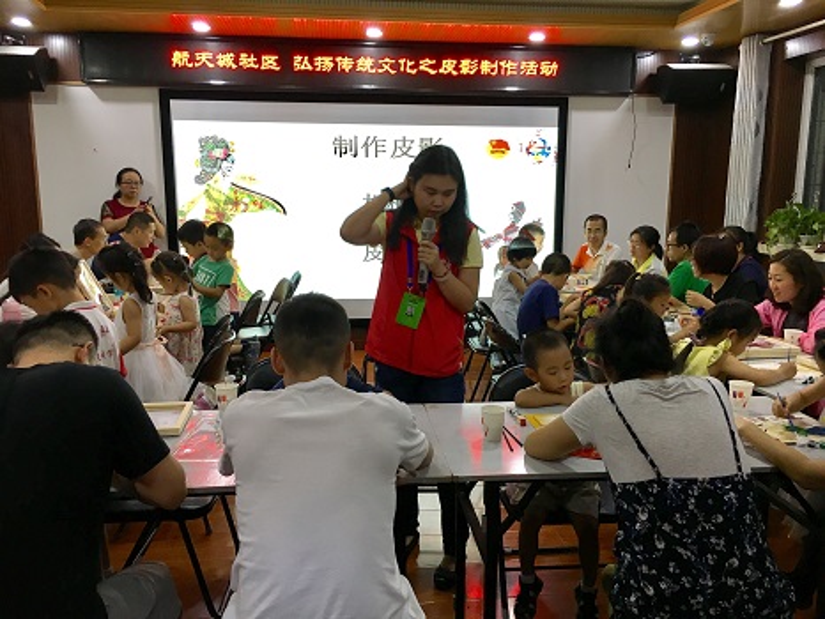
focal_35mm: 29
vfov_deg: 48.3
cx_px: 412
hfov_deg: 61.6
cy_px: 310
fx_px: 692
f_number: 2.2
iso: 80
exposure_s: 1/33
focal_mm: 4.15
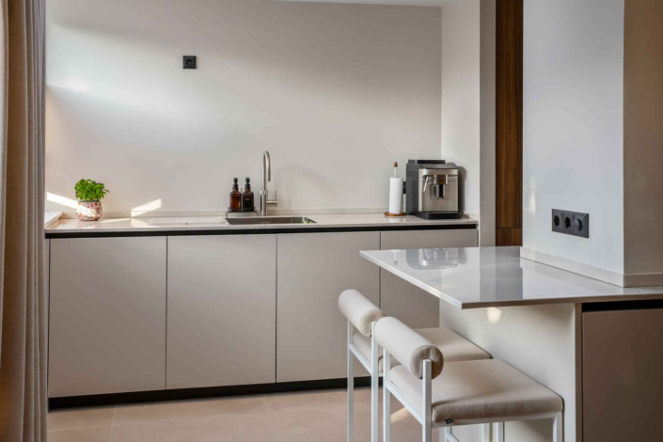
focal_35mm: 39
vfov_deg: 33.9
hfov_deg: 49.1
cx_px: 332
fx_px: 726
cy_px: 221
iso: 200
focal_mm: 39.4
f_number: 10
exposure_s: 1/30
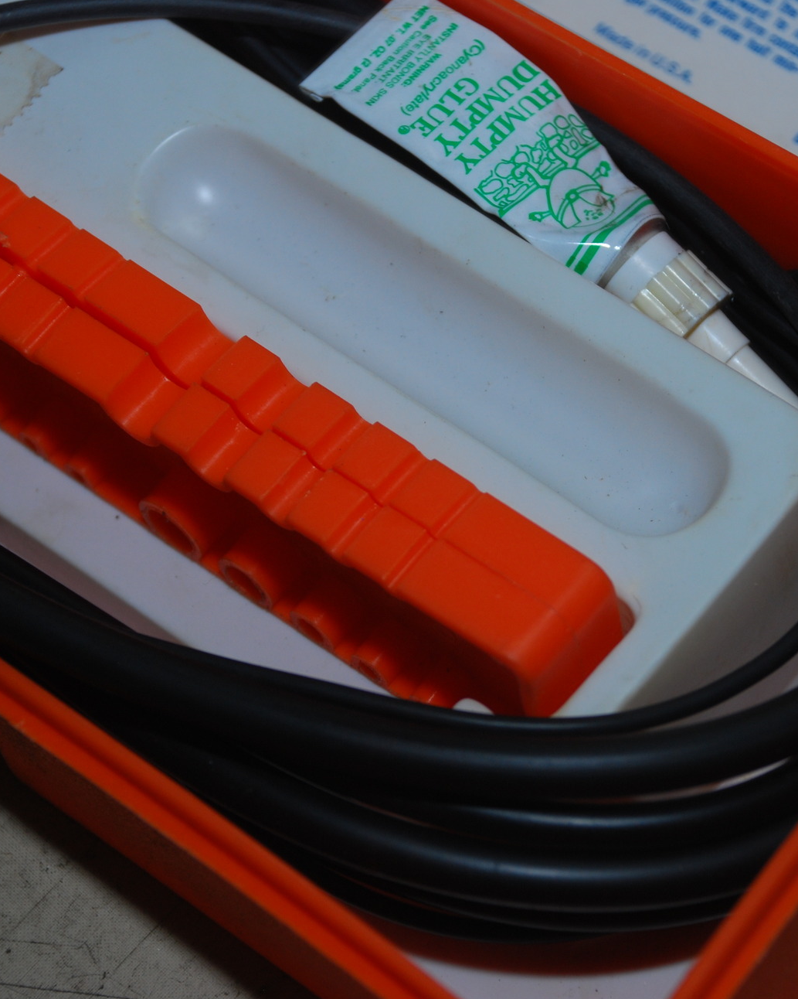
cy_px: 500
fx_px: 3869
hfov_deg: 11.8
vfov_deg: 14.7
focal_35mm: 131
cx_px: 453
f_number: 5.3
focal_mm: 62
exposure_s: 1/60
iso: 200
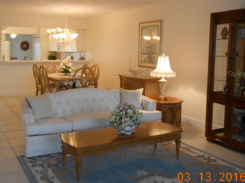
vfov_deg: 38.5
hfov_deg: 49.4
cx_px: 86
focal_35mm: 37
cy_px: 74
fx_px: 262
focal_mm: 4.6
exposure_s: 1/30
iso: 320
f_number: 3.5
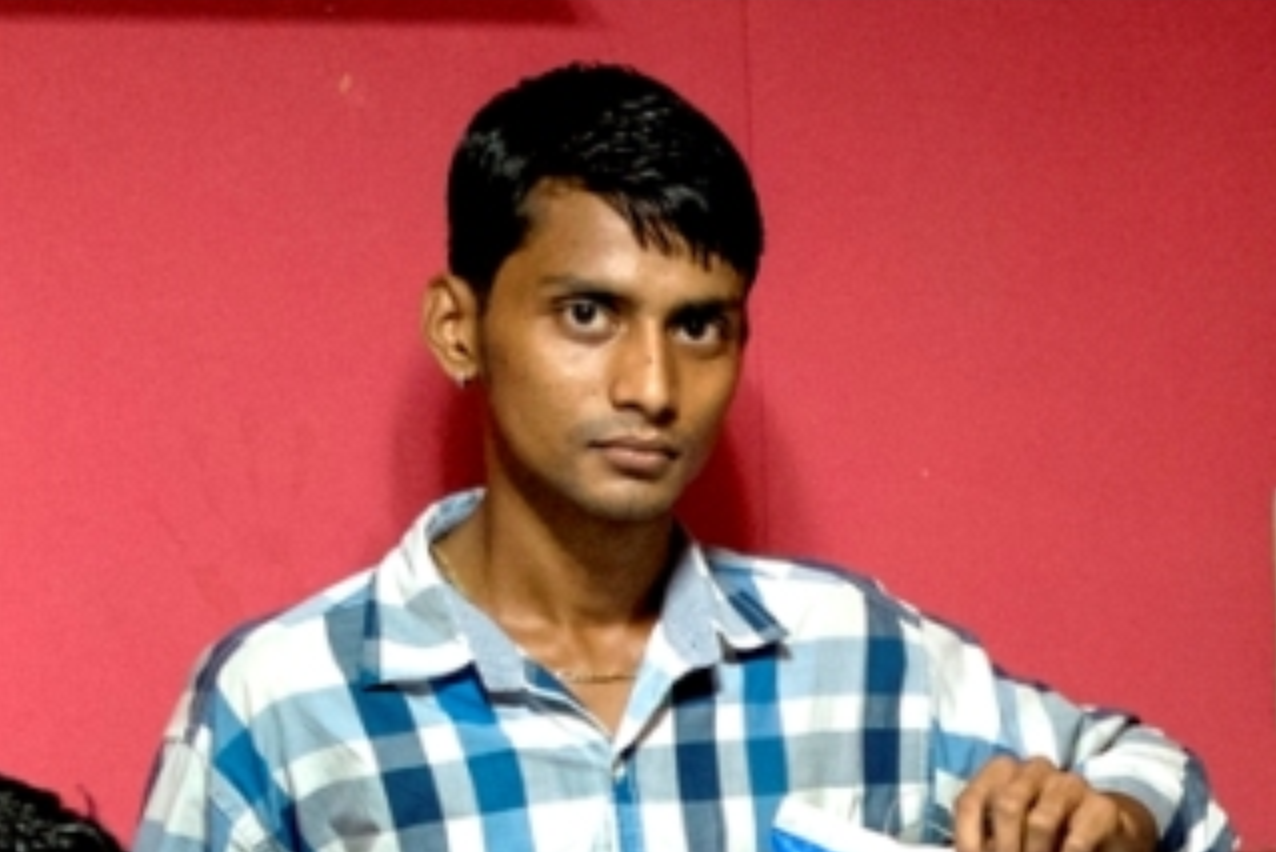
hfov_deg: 18.4
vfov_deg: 12.2
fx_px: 3759
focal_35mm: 106
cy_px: 1354
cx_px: 1492
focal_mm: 22.3
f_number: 3.2
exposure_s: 1/60
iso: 2000
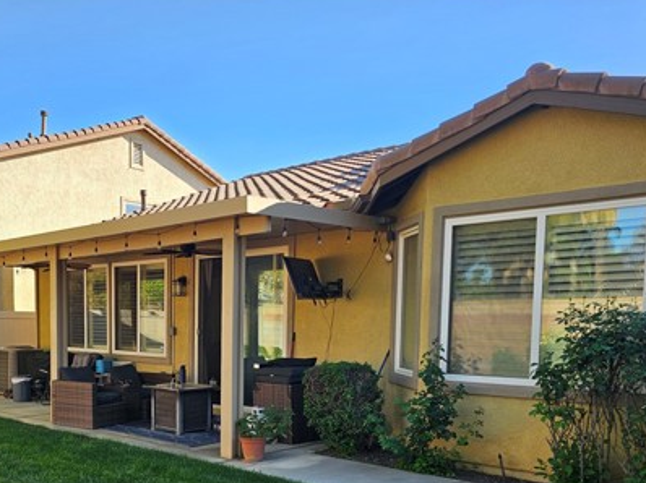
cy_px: 371
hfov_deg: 48.2
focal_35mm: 37
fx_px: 690
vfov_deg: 37.5
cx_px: 159
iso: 10
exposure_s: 1/208
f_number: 1.7
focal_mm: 6.3
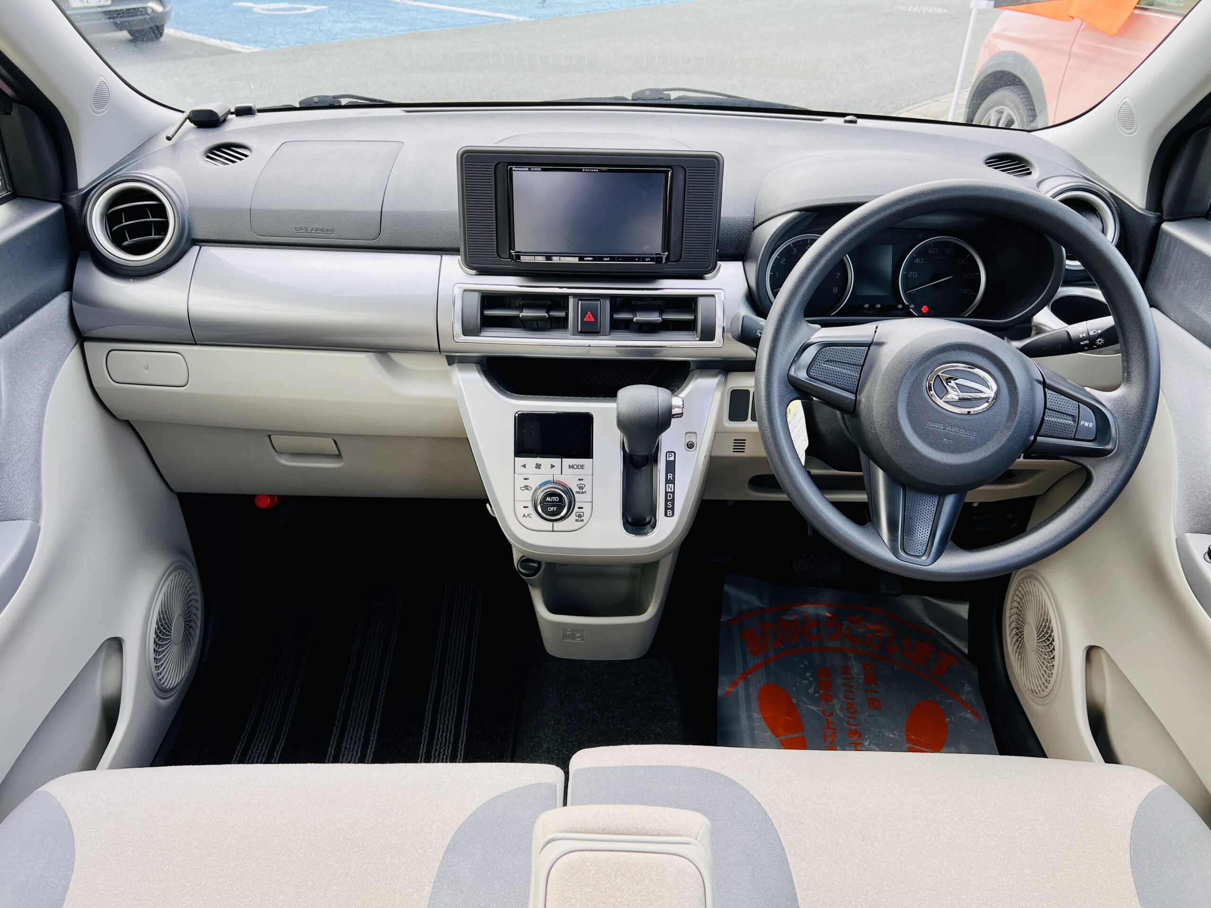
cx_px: 606
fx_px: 910
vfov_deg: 53.1
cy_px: 454
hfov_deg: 67.3
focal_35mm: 26
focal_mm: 5.7
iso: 40
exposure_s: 1/162
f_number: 1.5
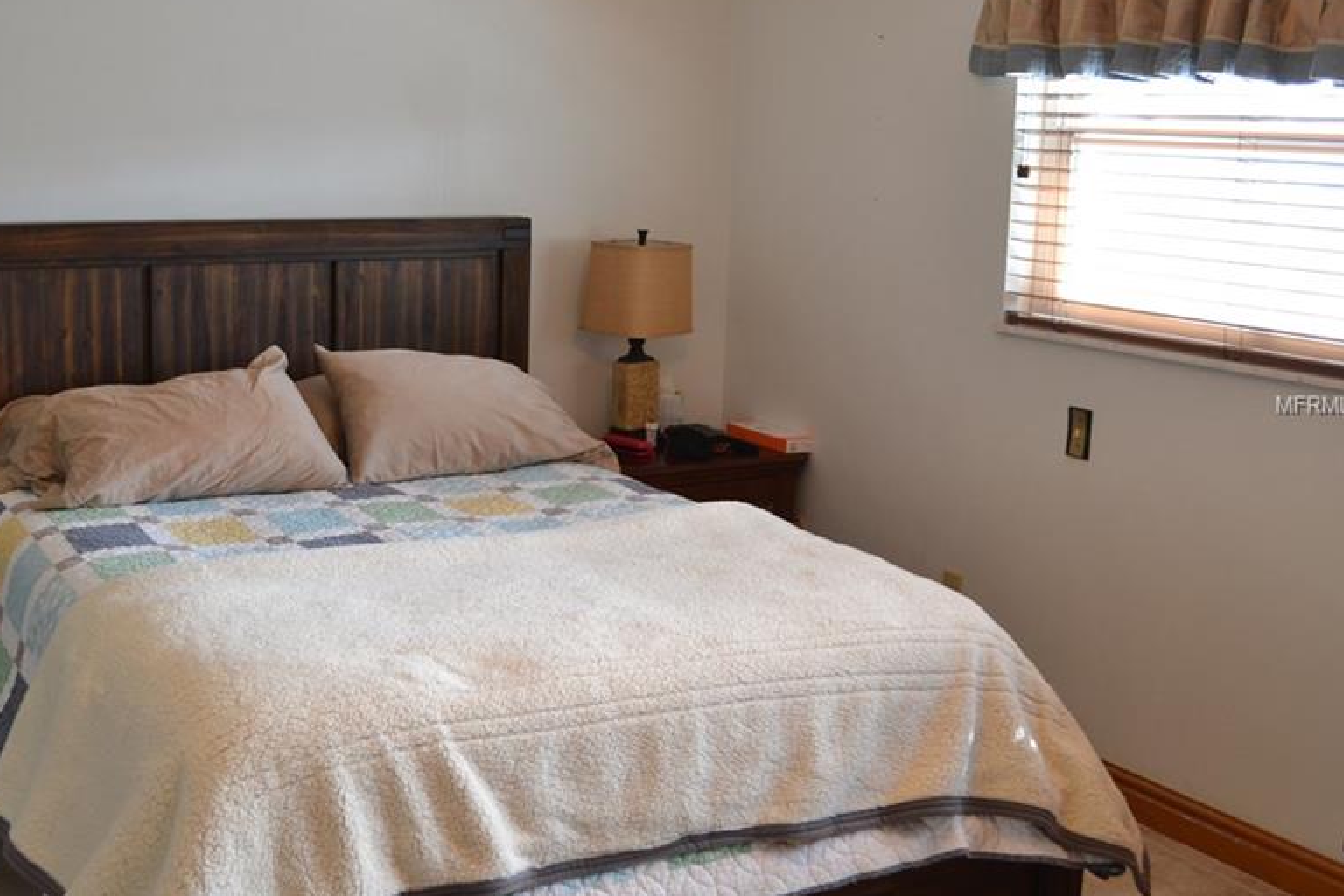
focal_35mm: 44
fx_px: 1643
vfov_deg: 30.5
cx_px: 480
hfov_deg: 44.0
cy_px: 406
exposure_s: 1/20
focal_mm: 22
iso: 400
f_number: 3.8
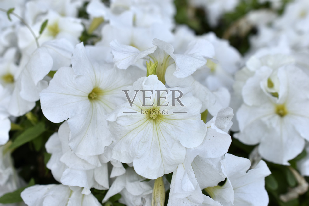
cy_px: 103
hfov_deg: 33.4
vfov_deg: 22.6
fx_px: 515
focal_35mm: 60
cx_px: 154
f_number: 5.6
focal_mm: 40
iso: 100
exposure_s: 1/60
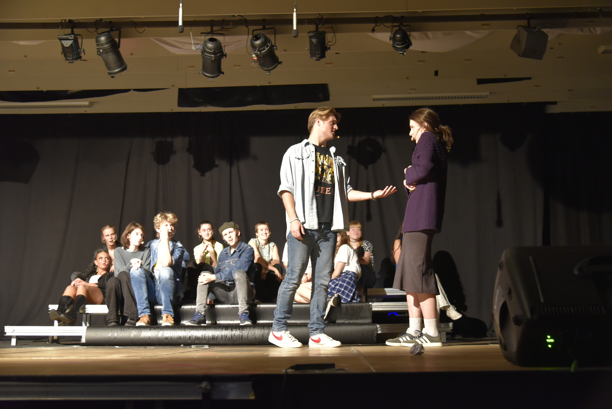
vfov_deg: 33.4
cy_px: 204
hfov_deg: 48.4
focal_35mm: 40
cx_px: 306
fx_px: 680
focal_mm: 40
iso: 2000
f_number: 4
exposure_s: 1/15
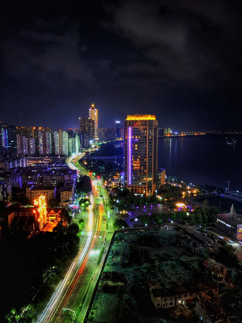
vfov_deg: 58.4
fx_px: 289
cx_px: 121
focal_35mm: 31
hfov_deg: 45.4
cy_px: 162
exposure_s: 5
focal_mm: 3.75
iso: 50
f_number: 2
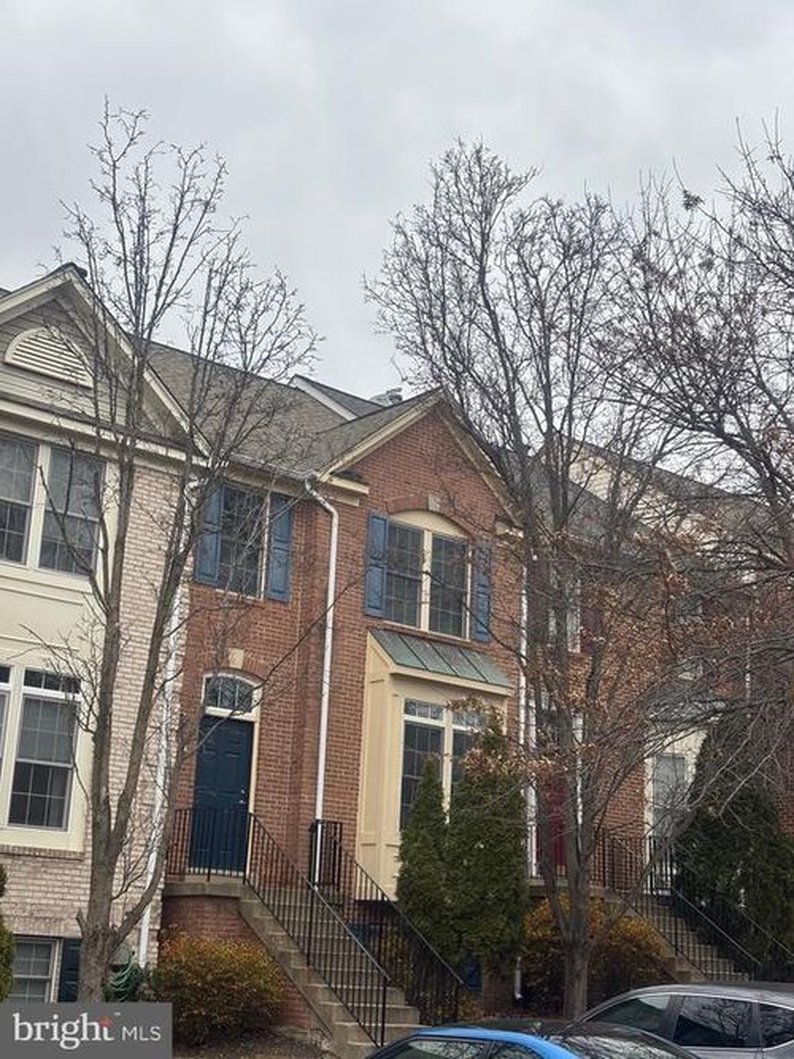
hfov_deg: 28.0
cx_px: 397
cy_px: 530
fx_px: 1591
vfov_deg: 36.8
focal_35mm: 52
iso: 32
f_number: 1.6
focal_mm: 5.96
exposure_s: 1/649
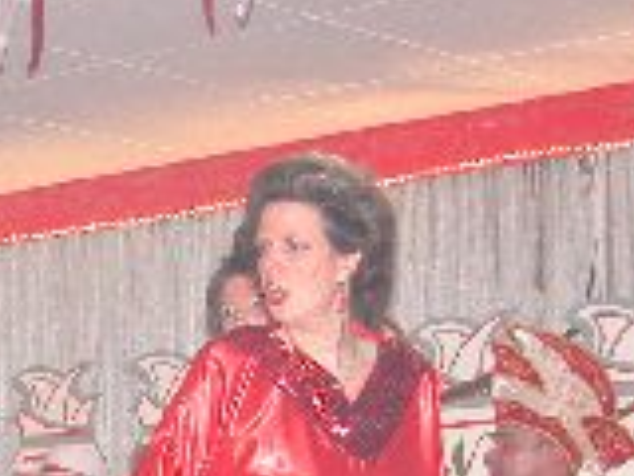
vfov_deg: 8.9
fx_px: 2949
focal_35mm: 161
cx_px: -289
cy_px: 785
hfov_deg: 11.8
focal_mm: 11.6
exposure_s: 1/60
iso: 200
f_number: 3
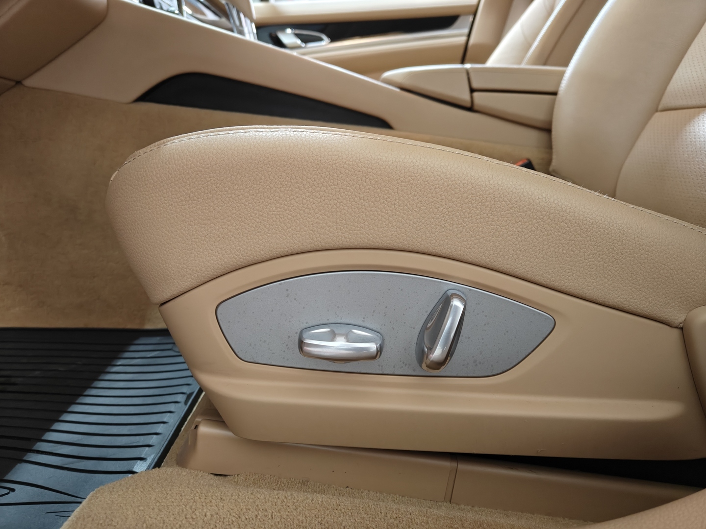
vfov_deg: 56.8
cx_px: 353
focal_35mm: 24
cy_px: 264
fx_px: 489
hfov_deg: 71.6
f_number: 1.8
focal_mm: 5.59
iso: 250
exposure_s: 1/33
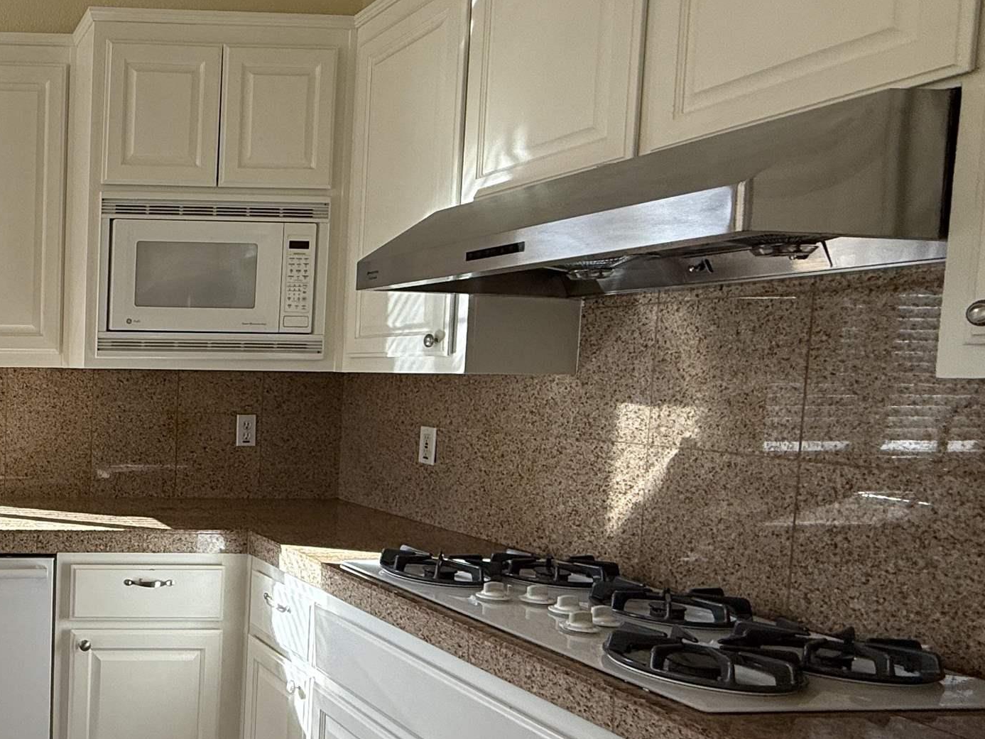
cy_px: 429
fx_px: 882
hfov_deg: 44.8
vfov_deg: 45.3
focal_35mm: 31
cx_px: -89
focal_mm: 2.22
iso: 50
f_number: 2.2
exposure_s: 1/162
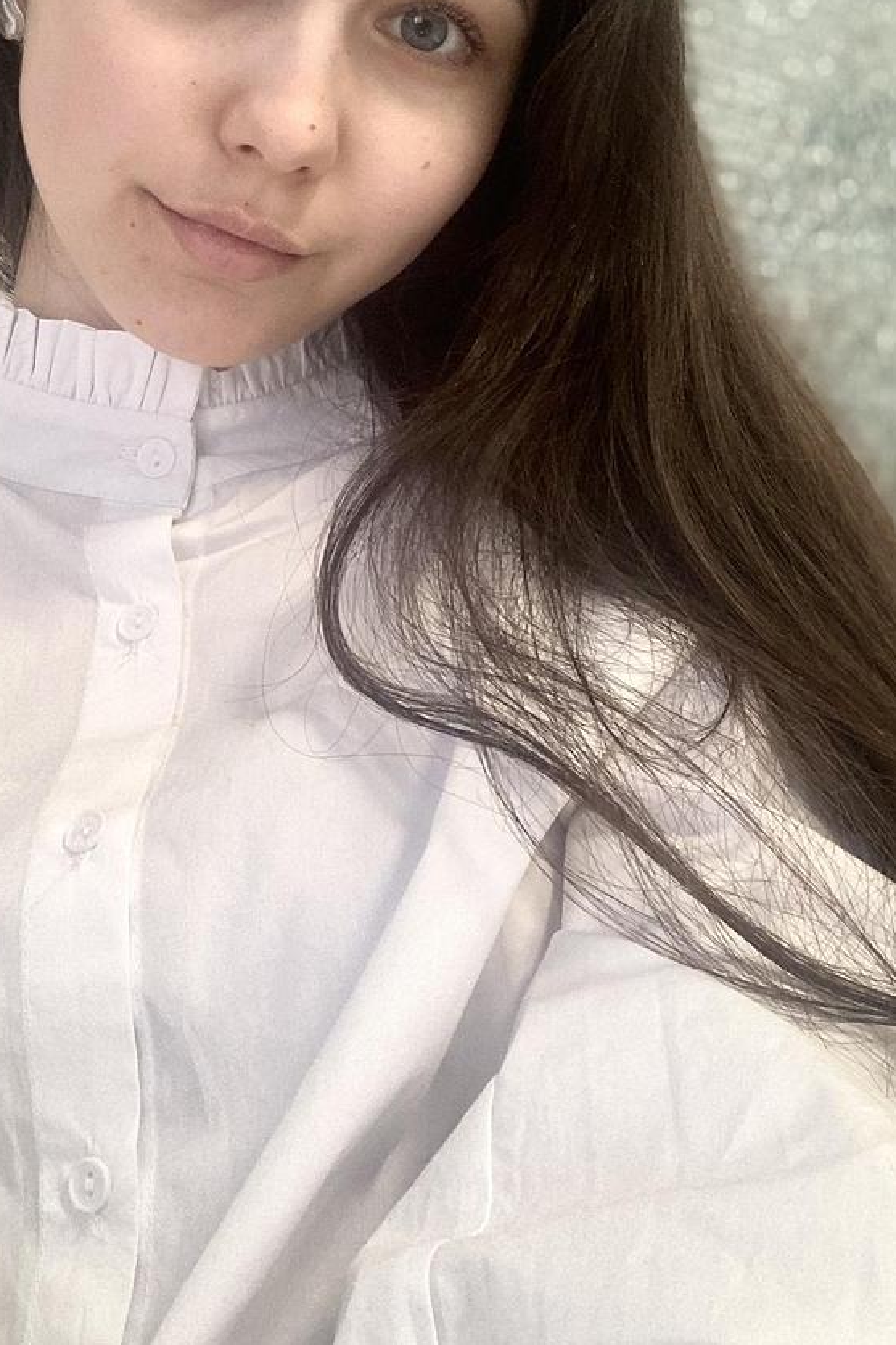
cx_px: 289
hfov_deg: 26.3
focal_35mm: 51
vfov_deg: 38.6
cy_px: 497
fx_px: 1905
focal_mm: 2.87
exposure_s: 1/50
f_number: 2.2
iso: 200
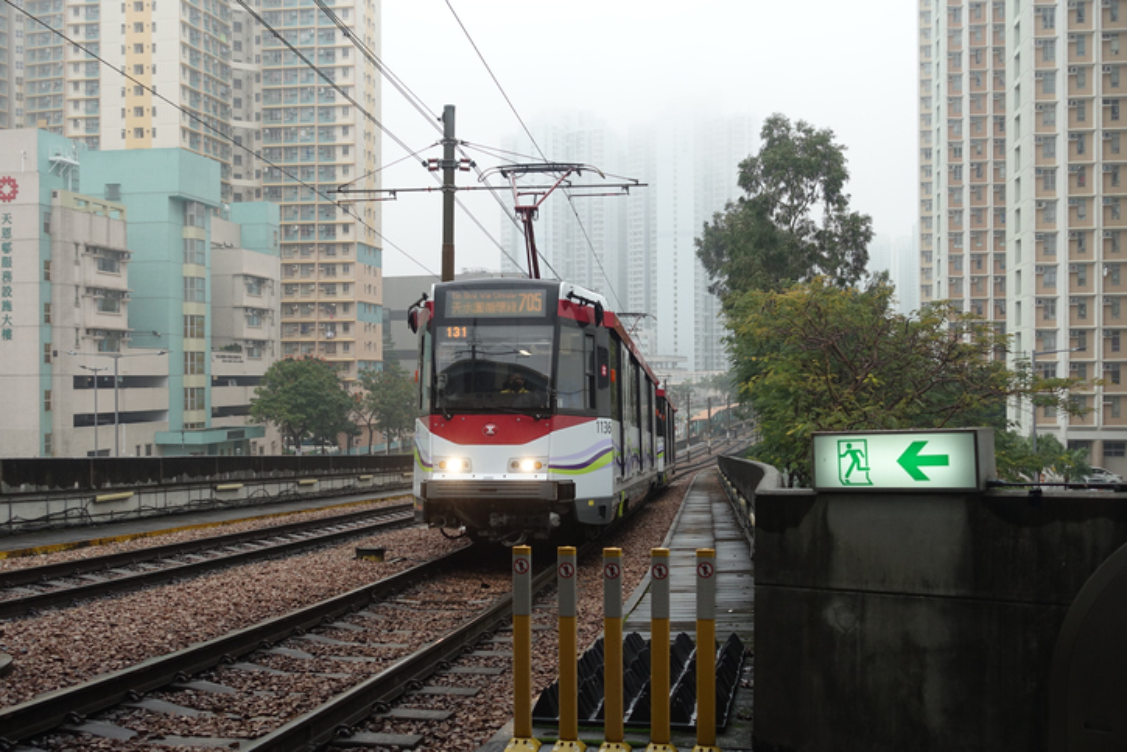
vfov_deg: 31.9
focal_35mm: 42
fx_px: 1315
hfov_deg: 46.4
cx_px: 564
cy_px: 376
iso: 200
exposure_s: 1/200
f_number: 2.8
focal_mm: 15.31
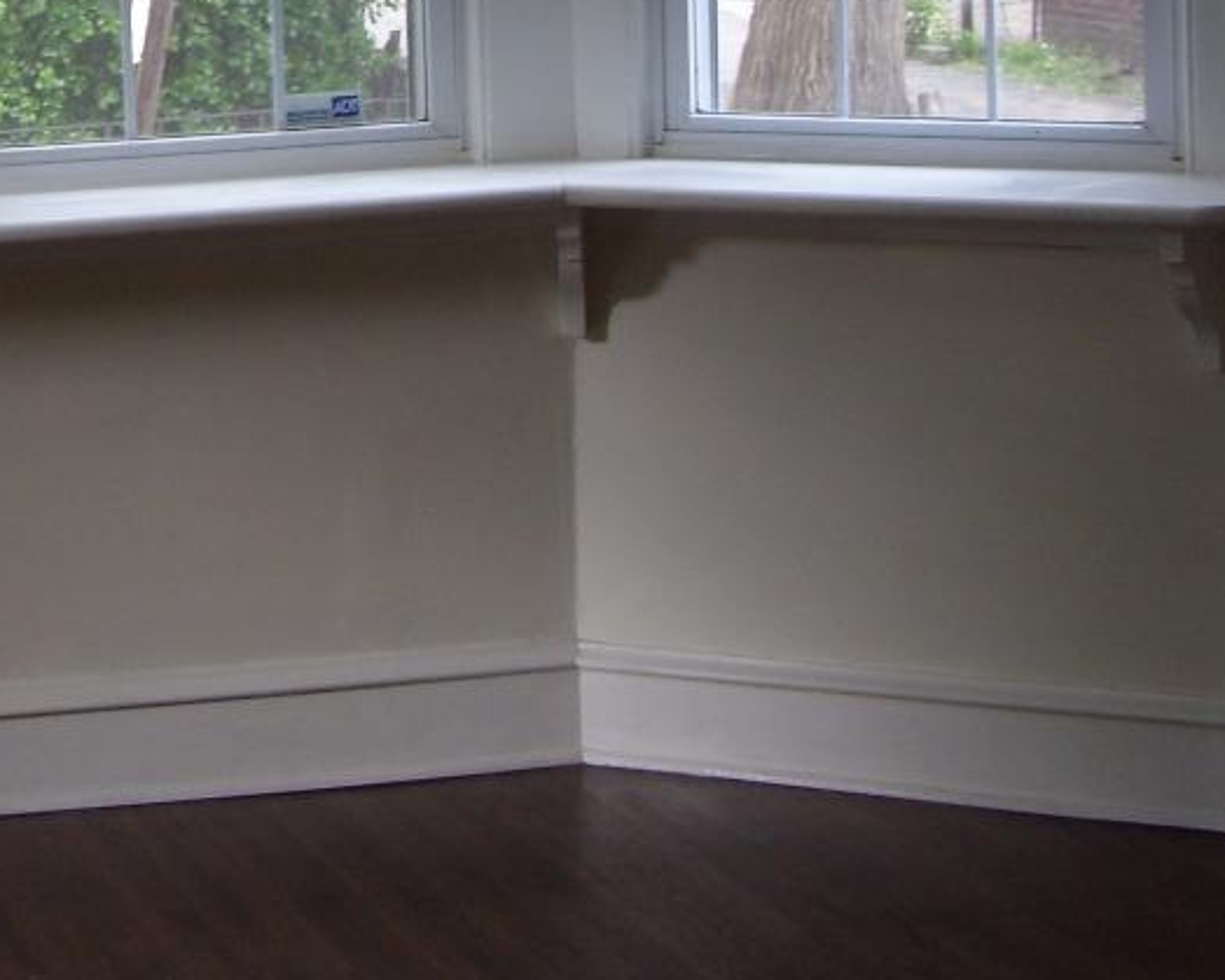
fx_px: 3697
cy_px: -138
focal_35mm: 102
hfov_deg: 18.2
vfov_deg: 14.7
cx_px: -86
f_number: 2.8
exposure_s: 1/30
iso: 50
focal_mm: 6.3
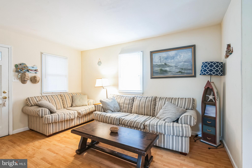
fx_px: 112
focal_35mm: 16
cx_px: 126
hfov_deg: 96.7
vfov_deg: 73.7
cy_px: 84
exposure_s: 5
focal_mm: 16
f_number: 16
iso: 250
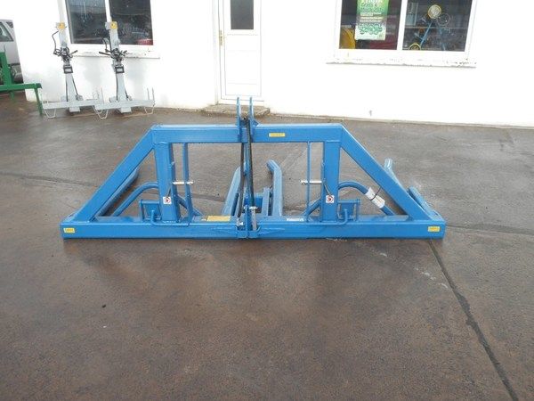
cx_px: 267
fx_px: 447
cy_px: 200
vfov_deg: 48.2
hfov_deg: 61.7
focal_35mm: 29
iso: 80
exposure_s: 1/250
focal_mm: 5.2
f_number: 4
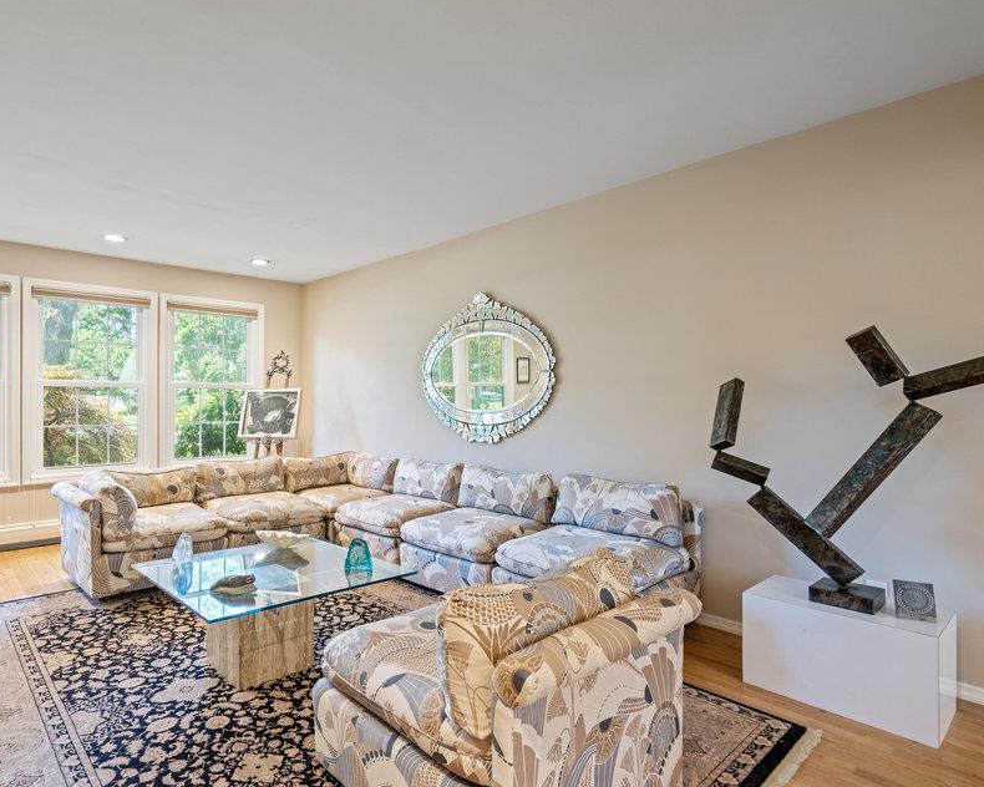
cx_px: 411
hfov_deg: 82.6
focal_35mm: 19
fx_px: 553
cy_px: 407
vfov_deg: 70.8
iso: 1250
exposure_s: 1/10
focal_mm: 16
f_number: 5.6
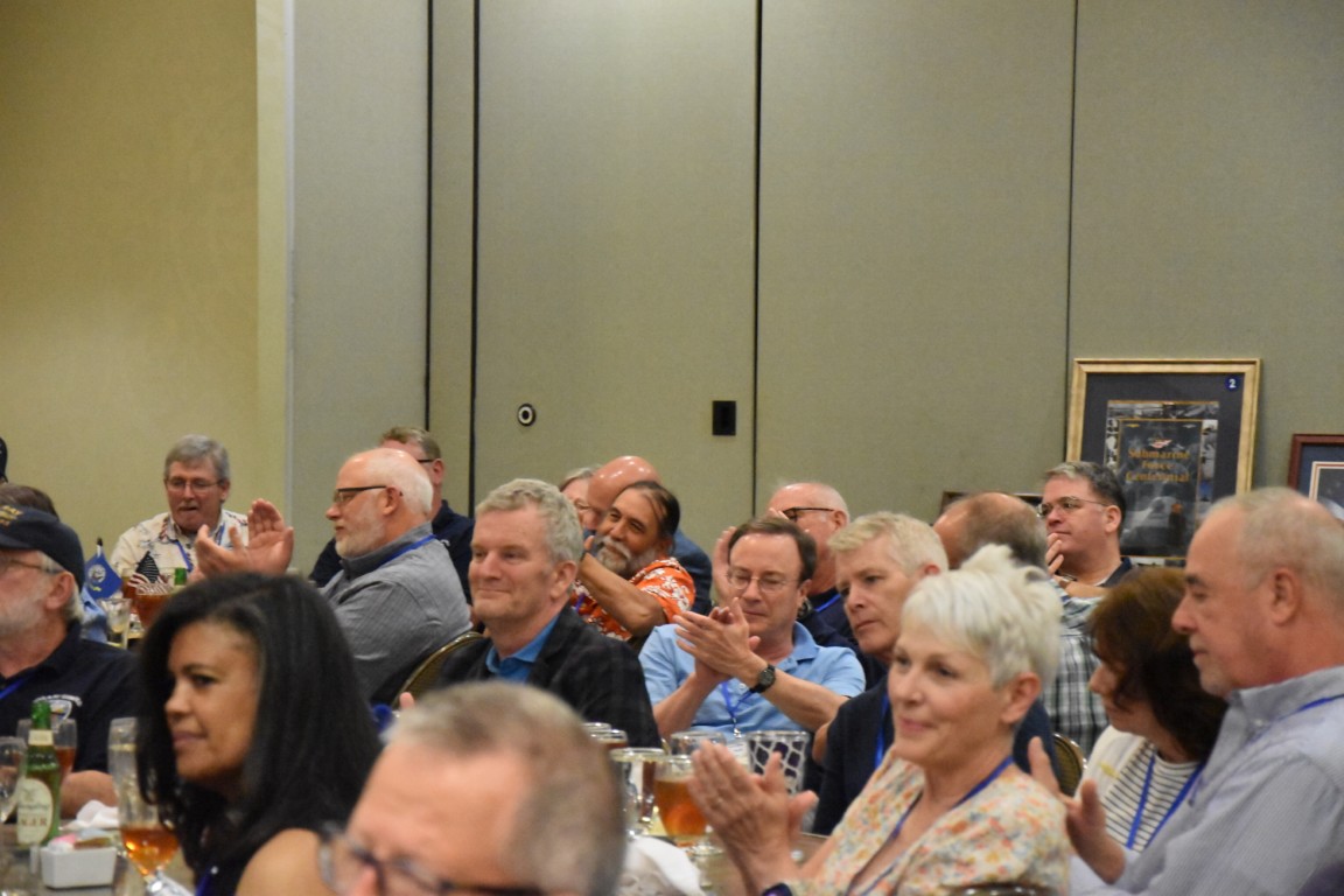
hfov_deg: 18.2
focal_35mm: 112
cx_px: 672
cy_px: 448
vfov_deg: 12.2
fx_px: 4200
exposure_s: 1/125
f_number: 5.3
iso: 10000
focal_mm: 75
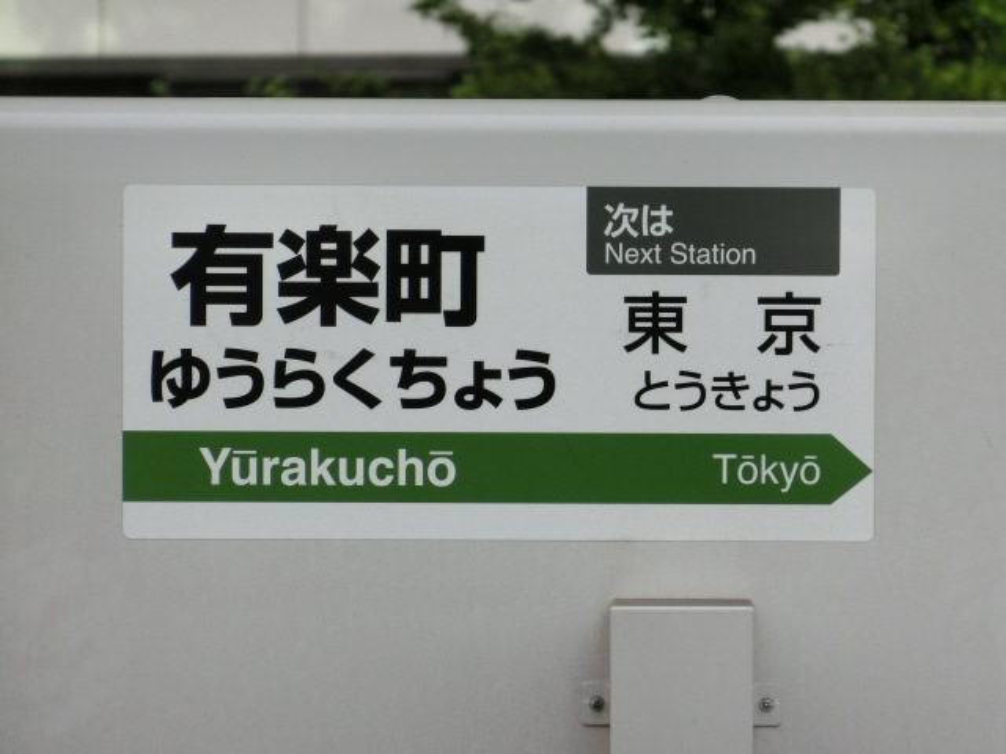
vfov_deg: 3.8
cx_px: 503
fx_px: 11421
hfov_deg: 5.0
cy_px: 377
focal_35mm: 393
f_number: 5.7
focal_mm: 70.1
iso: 250
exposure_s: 1/400
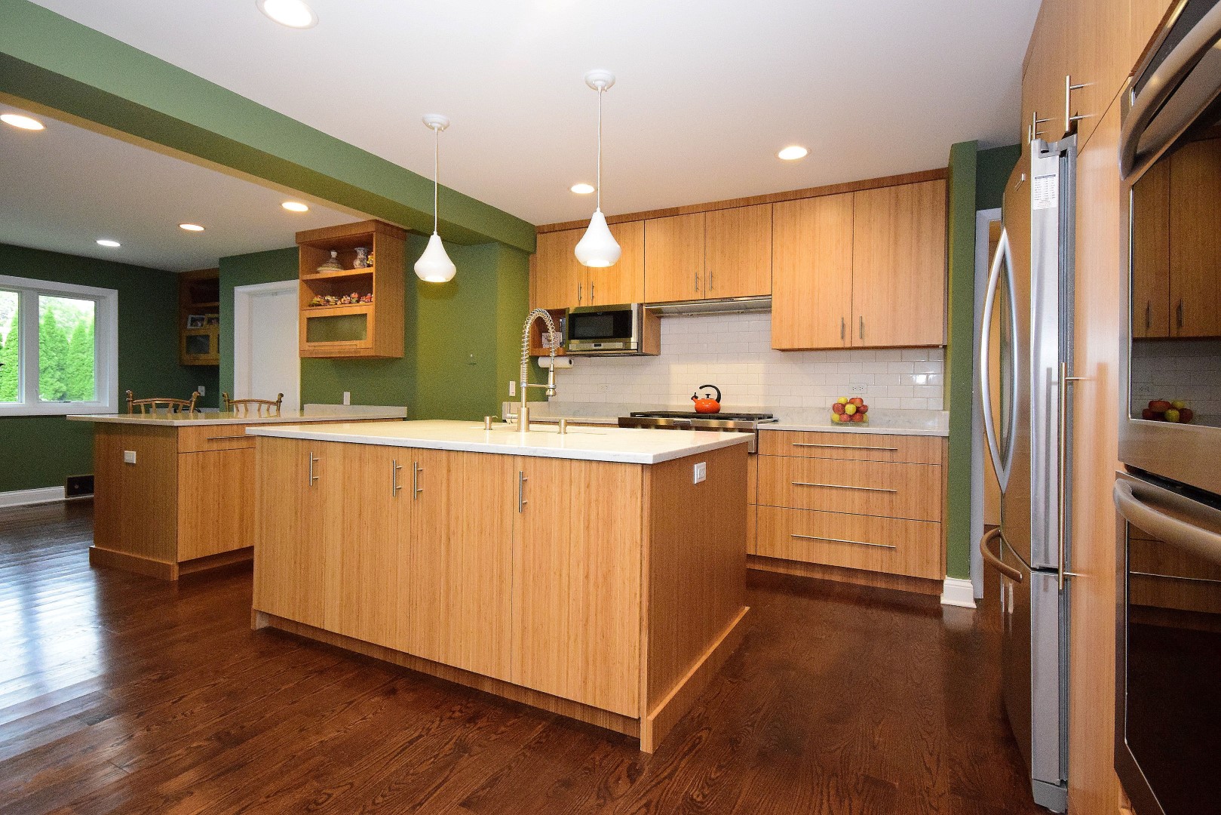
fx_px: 611
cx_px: 610
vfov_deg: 67.4
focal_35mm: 18
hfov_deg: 90.0
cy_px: 408
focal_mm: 12
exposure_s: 1/60
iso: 5000
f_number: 11
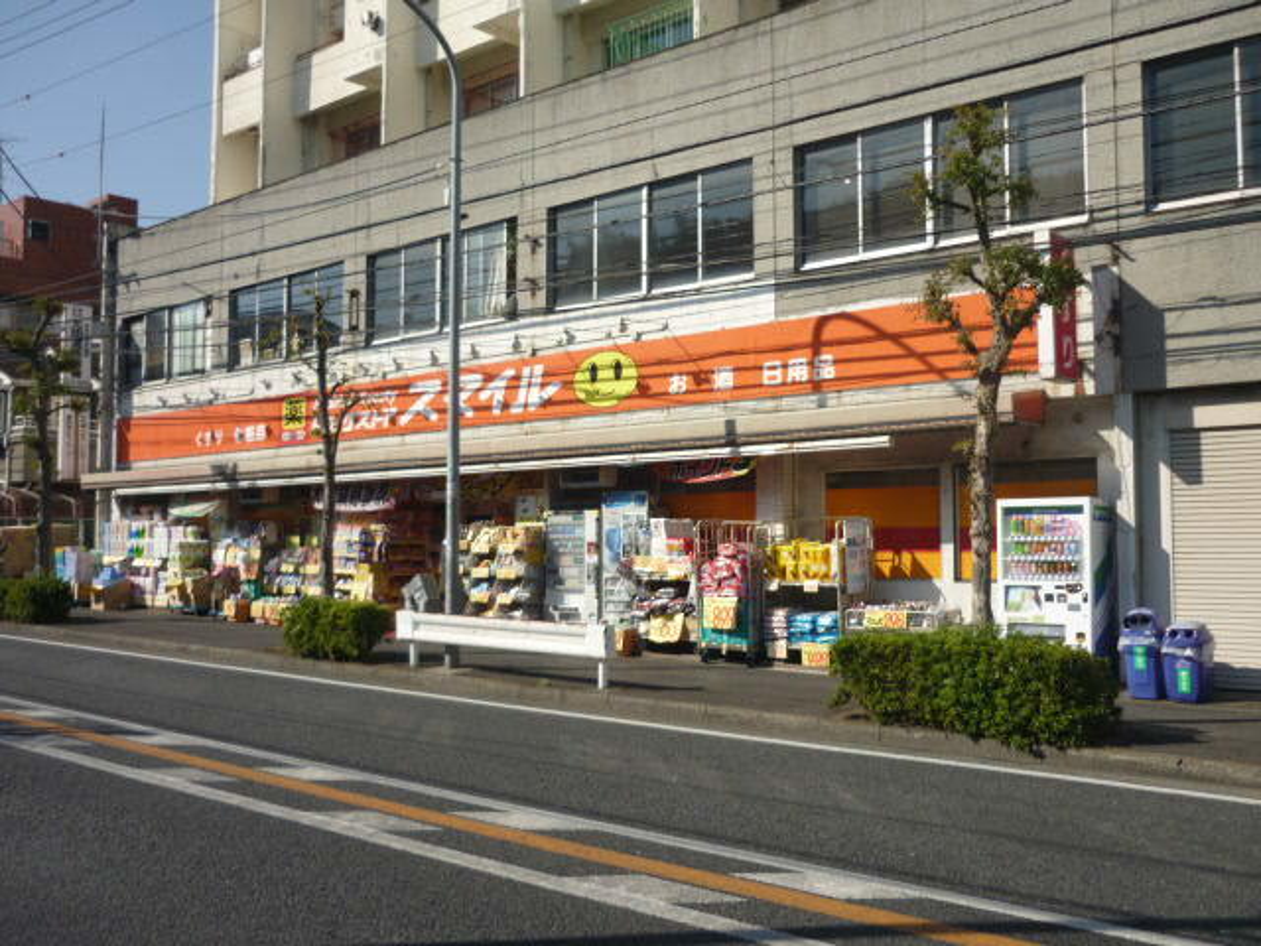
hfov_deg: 55.4
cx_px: 630
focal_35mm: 33
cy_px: 473
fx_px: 1202
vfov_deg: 42.9
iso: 80
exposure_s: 1/200
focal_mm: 5.5
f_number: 8
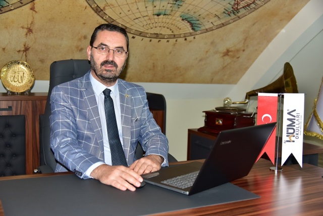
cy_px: 108
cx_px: 162
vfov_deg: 30.5
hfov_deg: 44.5
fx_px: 395
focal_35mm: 44
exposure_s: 1/160
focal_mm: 44
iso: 640
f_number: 4
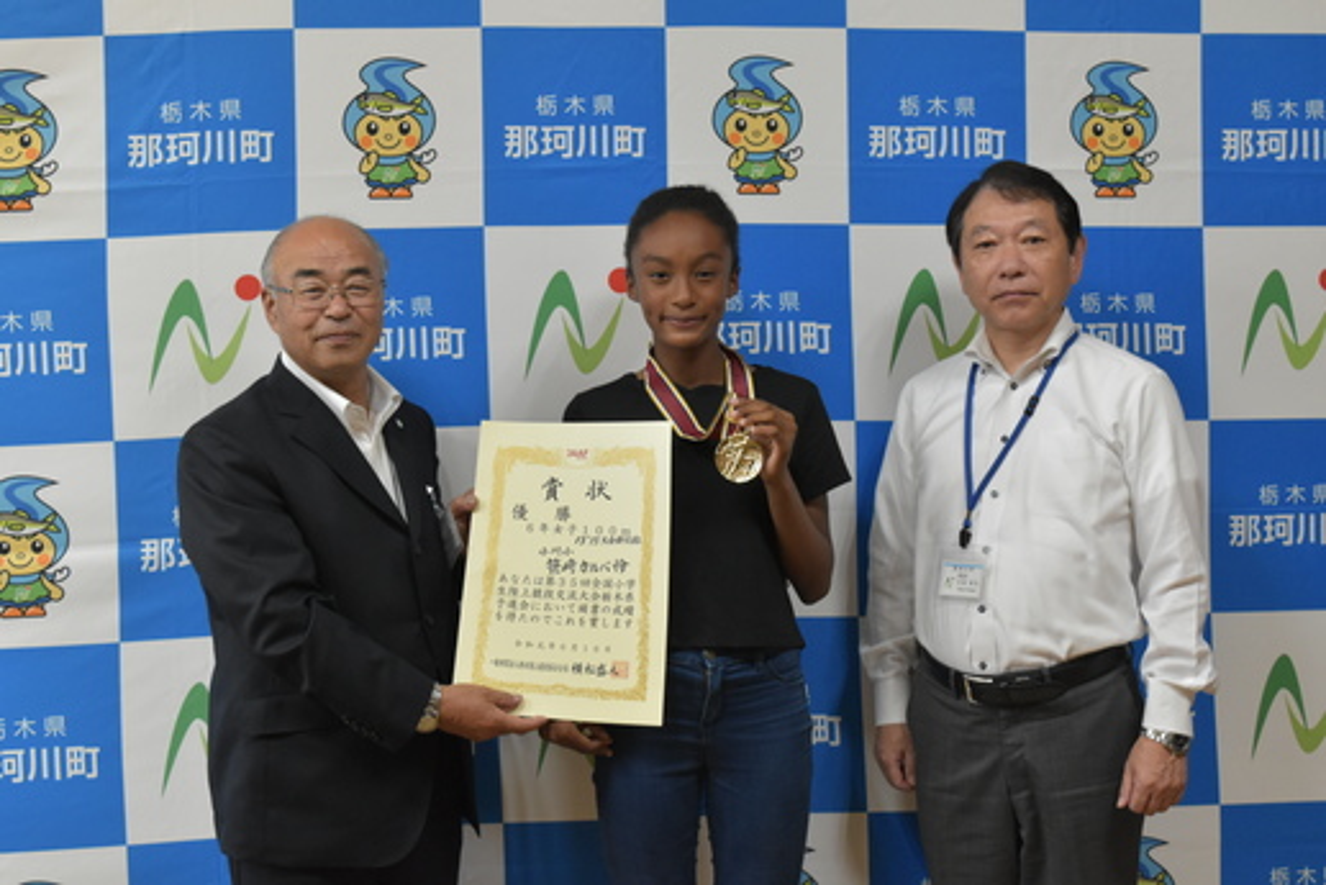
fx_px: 1879
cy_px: 442
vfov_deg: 26.5
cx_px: 663
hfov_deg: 38.9
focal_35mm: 51
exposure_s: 1/160
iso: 2500
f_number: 6.3
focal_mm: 34
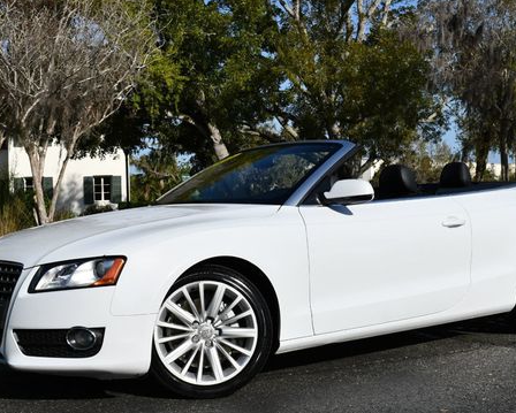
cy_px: 189
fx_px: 902
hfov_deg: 31.9
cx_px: 270
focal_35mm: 59
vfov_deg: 25.8
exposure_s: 1/400
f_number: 10
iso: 100
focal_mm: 22
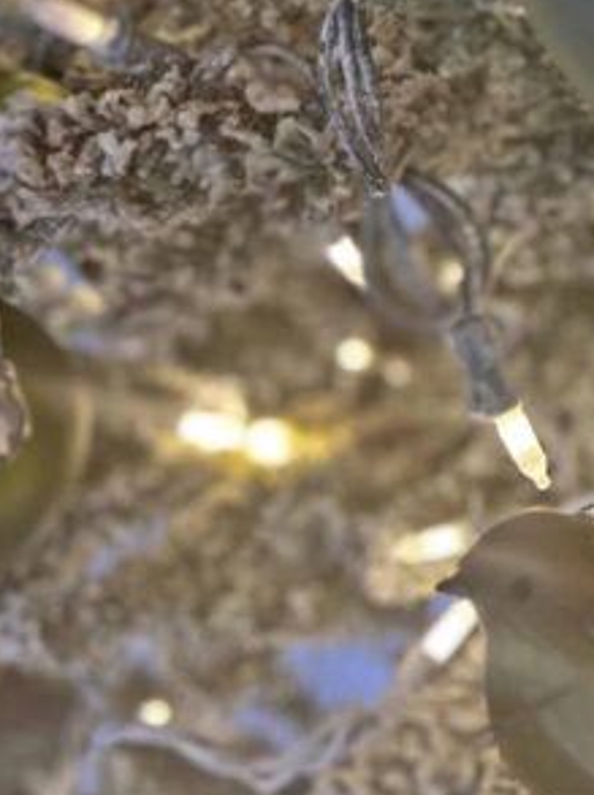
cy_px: -19
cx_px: 1014
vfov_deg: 20.8
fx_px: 2087
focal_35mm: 91
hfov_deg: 14.5
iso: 250
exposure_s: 1/60
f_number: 1.5
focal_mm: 5.7
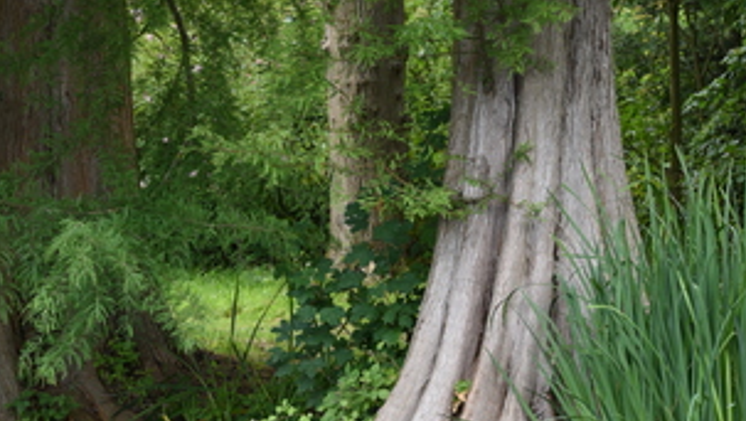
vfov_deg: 4.9
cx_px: 468
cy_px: 208
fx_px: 4949
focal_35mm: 250
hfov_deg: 8.6
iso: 320
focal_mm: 105
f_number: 4
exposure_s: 1/250
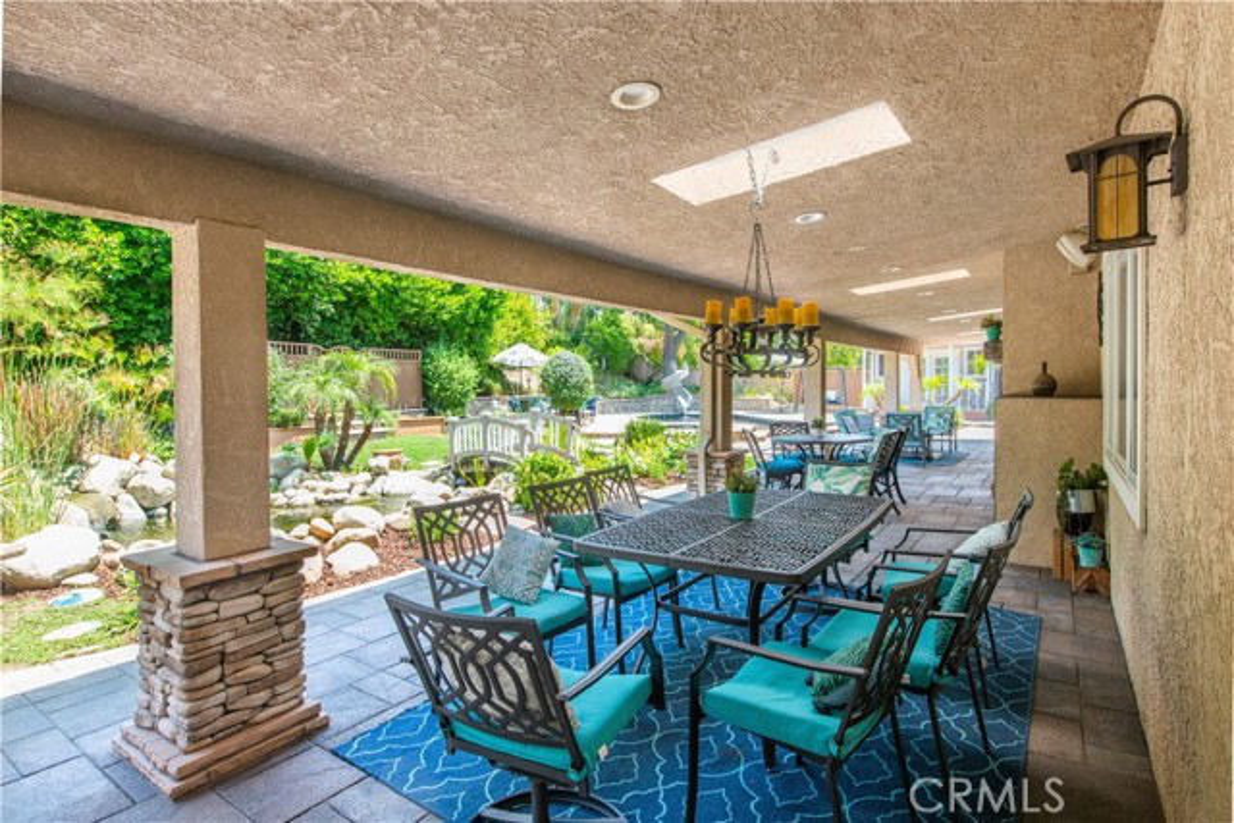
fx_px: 651
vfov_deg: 64.6
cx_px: 617
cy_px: 412
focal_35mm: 19
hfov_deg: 86.9
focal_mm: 19
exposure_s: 1/160
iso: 400
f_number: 7.1
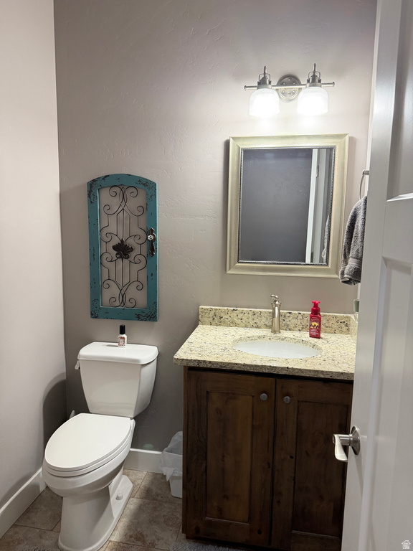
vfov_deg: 71.6
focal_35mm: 24
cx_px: 206
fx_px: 382
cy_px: 276
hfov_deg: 56.8
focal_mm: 6.76
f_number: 1.78
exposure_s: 1/60
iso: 250
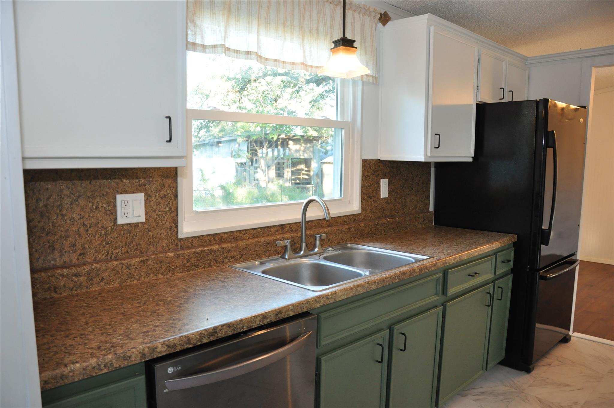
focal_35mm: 27
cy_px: 204
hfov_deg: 67.4
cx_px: 307
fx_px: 460
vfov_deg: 47.8
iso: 800
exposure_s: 1/60
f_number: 4
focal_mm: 18
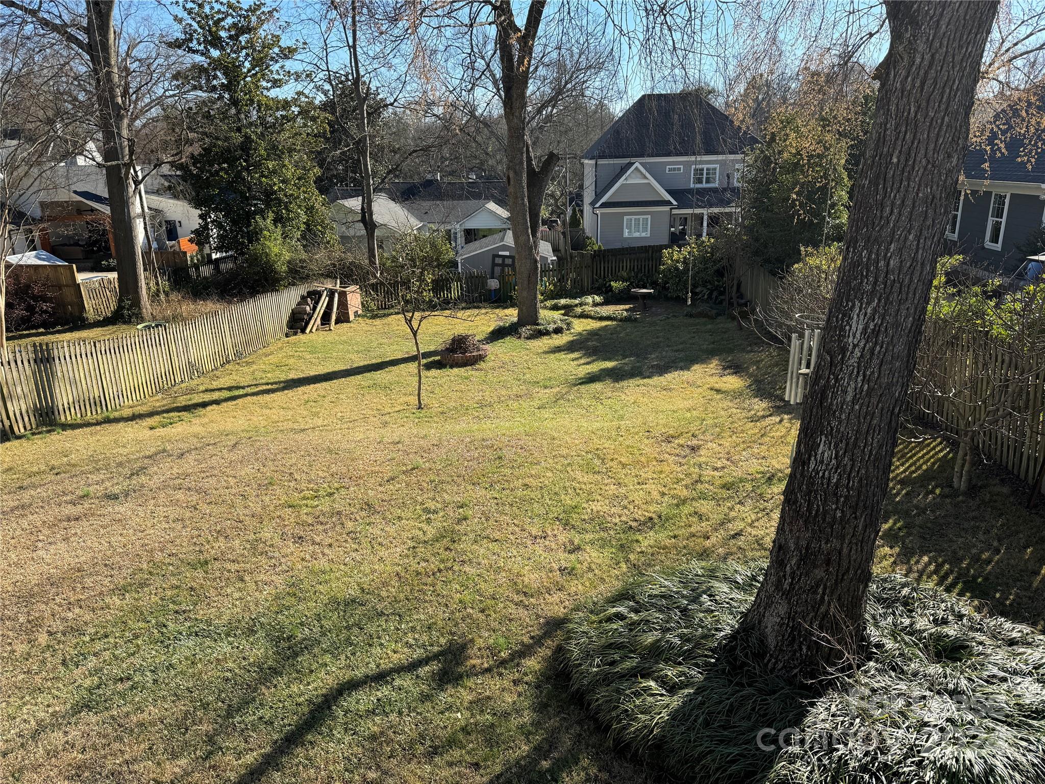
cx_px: 522
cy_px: 392
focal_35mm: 24
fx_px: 725
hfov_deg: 71.6
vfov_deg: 56.8
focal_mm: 6.86
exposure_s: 1/1818
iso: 80
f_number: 1.78
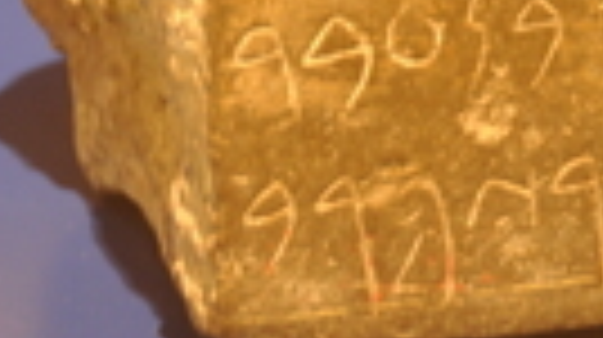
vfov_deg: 4.9
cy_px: -18
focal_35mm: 248
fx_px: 3961
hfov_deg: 8.5
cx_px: 868
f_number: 4.5
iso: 500
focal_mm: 48
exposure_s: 1/5
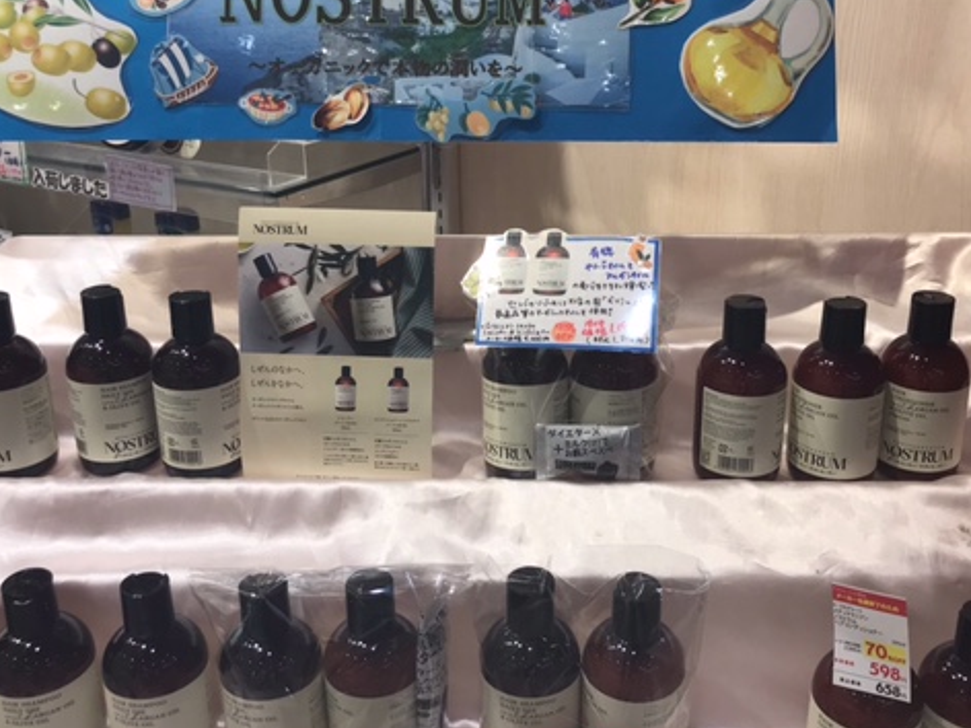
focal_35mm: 38
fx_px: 1066
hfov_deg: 49.0
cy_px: 290
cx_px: 510
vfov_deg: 37.6
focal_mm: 3.99
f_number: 1.8
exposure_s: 1/120
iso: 32
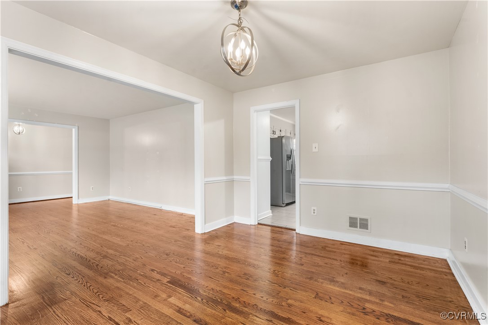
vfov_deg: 71.1
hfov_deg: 94.0
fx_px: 228
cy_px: 162
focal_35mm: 17
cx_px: 244
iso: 1250
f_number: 9
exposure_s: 1/4
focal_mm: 16.8
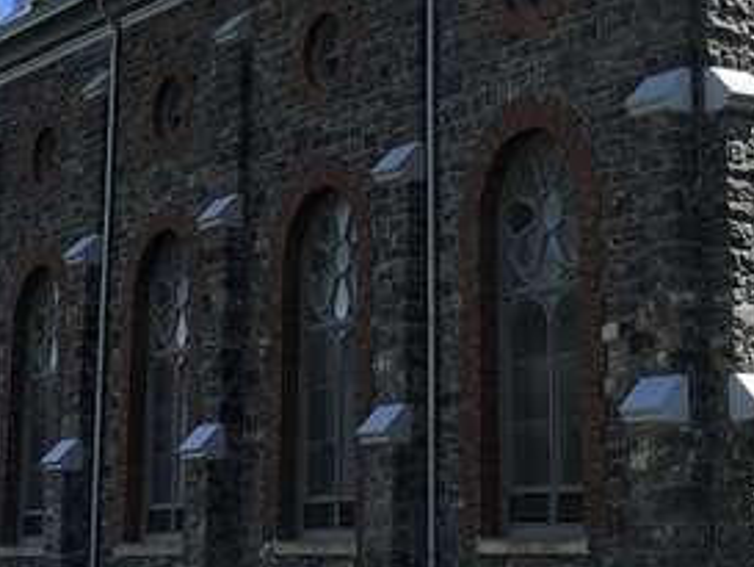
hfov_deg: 22.8
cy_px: 72
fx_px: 1852
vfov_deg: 17.2
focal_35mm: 85
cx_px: 547
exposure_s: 1/1202
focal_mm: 4.15
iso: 25
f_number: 2.2
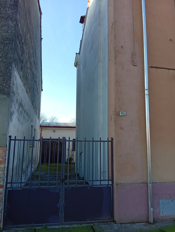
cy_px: 116
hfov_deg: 51.5
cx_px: 88
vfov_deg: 65.2
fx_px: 182
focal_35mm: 27
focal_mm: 3.84
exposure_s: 1/284
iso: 51
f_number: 1.8
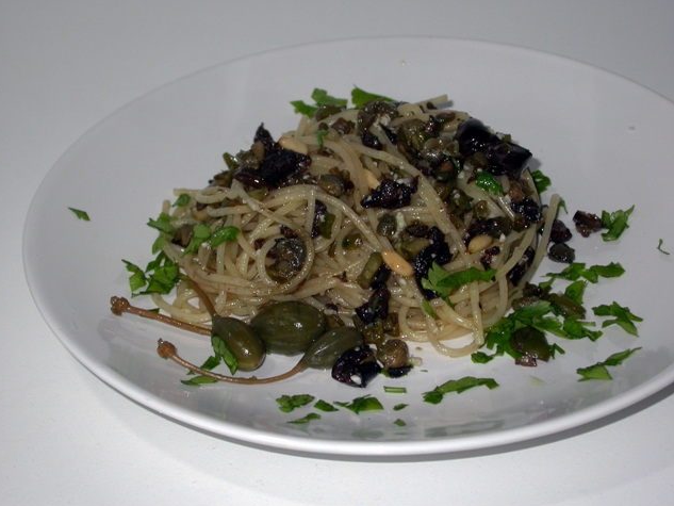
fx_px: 1870
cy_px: 255
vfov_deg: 15.4
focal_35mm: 96
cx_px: 334
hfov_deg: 20.4
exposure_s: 1/60.3
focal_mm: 19.8
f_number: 3.8
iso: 100
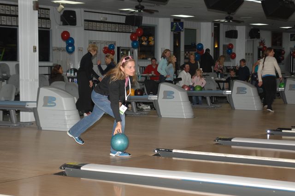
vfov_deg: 15.7
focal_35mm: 87
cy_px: 98
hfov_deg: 23.4
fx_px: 712
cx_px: 148
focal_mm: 58
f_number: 4.5
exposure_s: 1/125
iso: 400
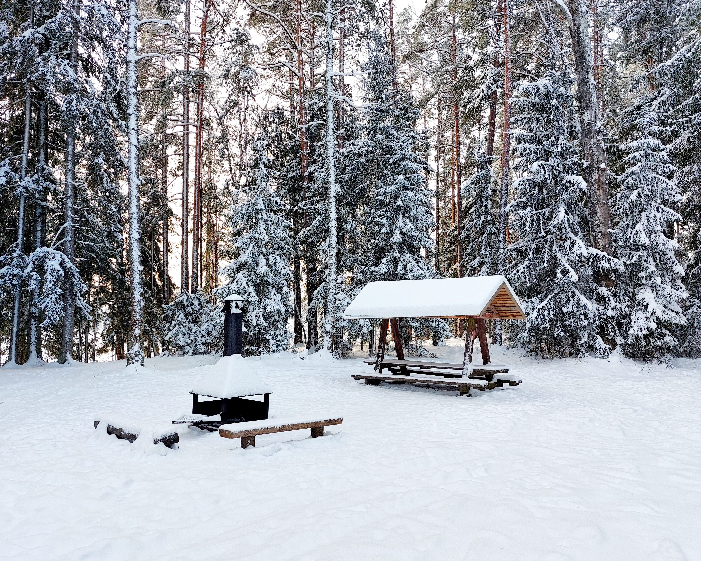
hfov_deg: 64.1
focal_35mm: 27
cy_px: 289
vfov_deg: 53.2
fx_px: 560
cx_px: 339
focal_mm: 5.23
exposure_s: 1/118
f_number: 1.8
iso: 25
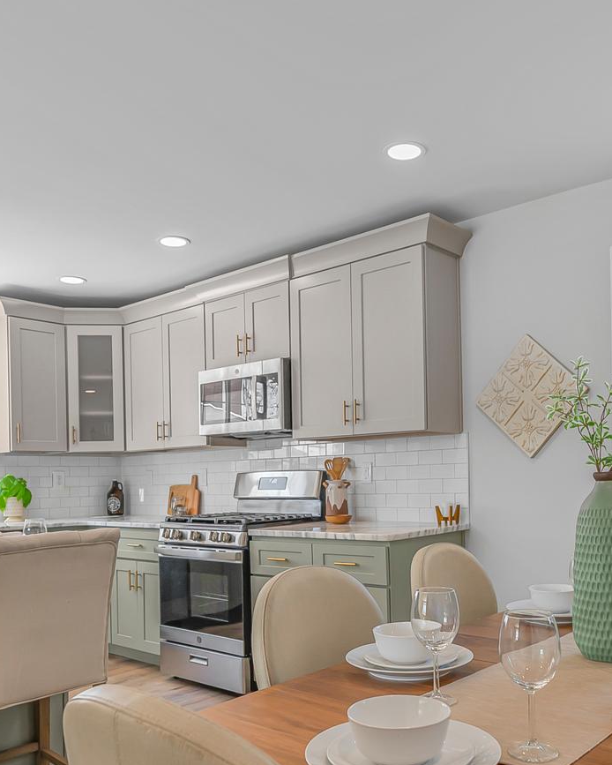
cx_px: 369
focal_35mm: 31
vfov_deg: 56.5
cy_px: 479
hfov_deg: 46.8
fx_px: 702
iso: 200
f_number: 5
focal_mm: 14
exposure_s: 1/250
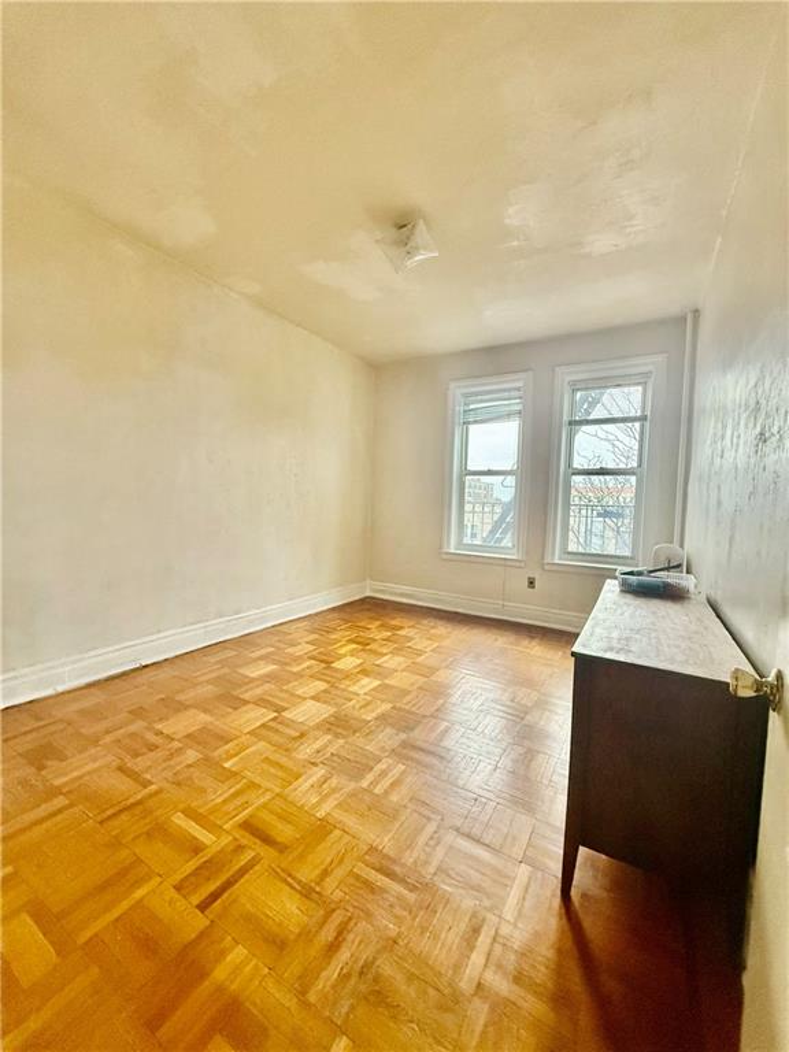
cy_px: 526
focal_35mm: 14
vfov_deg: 102.1
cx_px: 394
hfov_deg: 85.7
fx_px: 425
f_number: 2.2
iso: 500
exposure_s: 1/120
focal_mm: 2.22
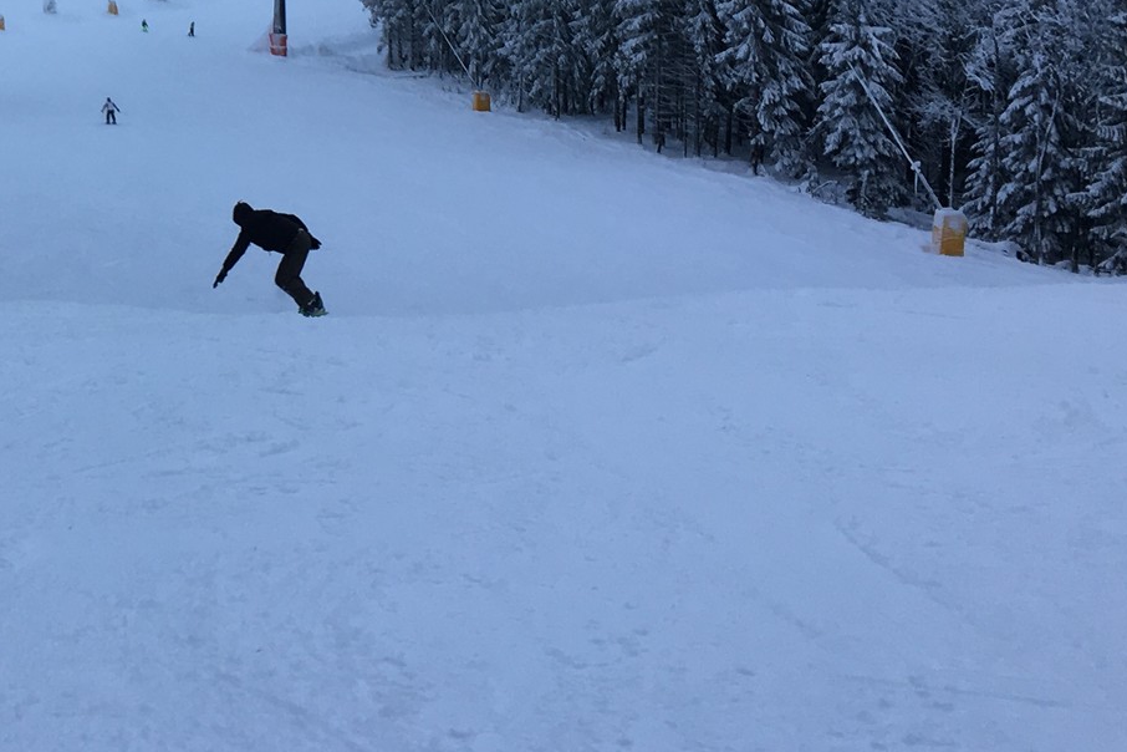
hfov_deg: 26.8
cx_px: -8
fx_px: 2223
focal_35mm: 71
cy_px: -144
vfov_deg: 18.2
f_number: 2.2
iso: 25
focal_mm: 4.15
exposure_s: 1/100
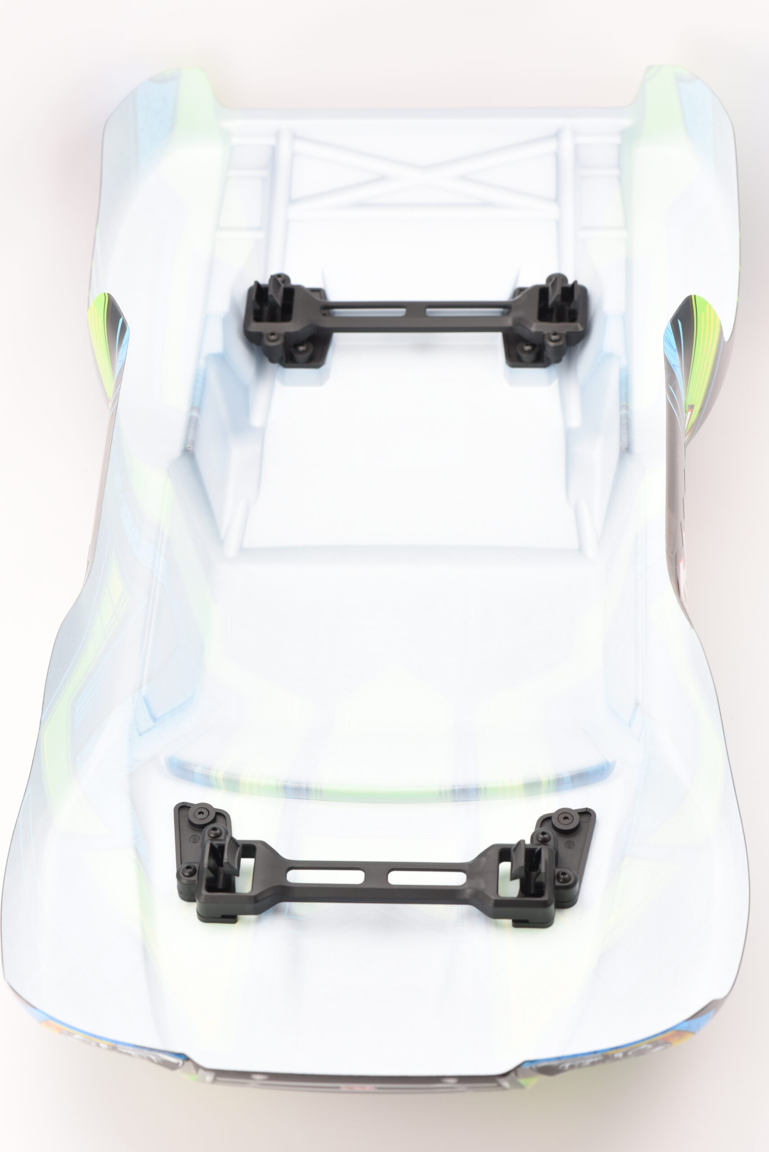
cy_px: 576
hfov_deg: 16.1
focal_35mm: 85
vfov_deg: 23.9
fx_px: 2721
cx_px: 384
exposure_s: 1/100
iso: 1250
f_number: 8
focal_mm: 85
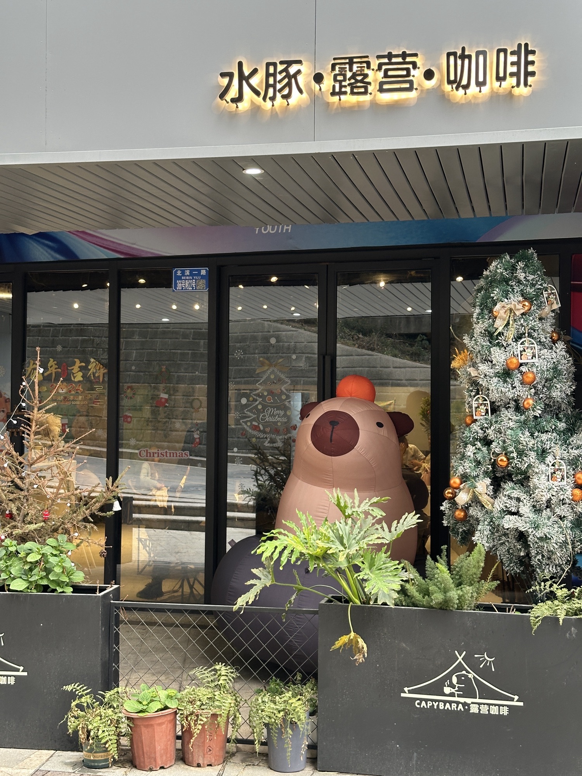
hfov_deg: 30.3
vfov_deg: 39.7
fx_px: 1076
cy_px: 388
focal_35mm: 48
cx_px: 291
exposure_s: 1/100
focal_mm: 6.86
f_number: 1.78
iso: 80
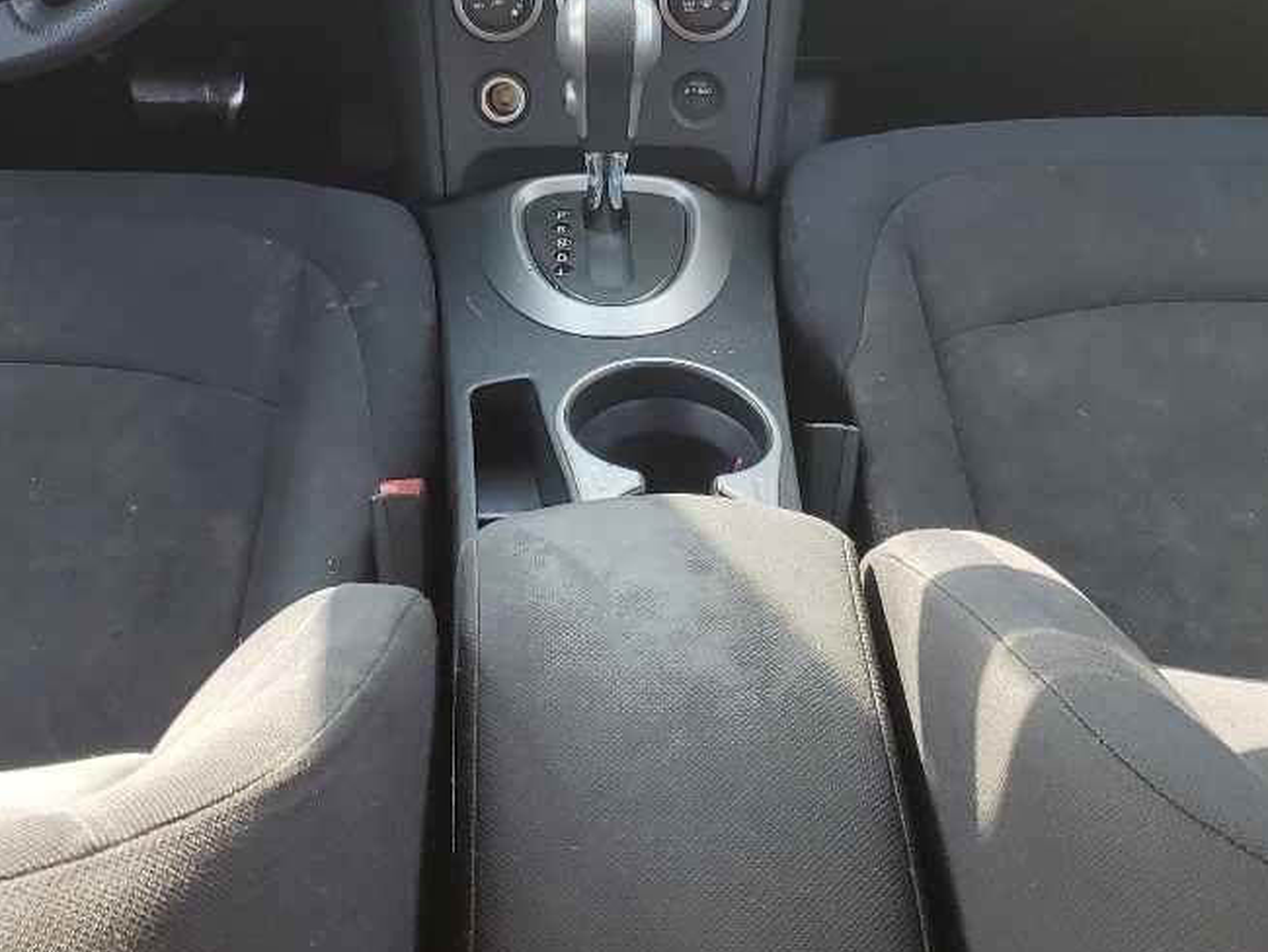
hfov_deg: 30.2
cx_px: 544
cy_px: 275
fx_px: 2345
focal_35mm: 64
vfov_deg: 22.8
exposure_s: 1/217
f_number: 1.5
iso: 50
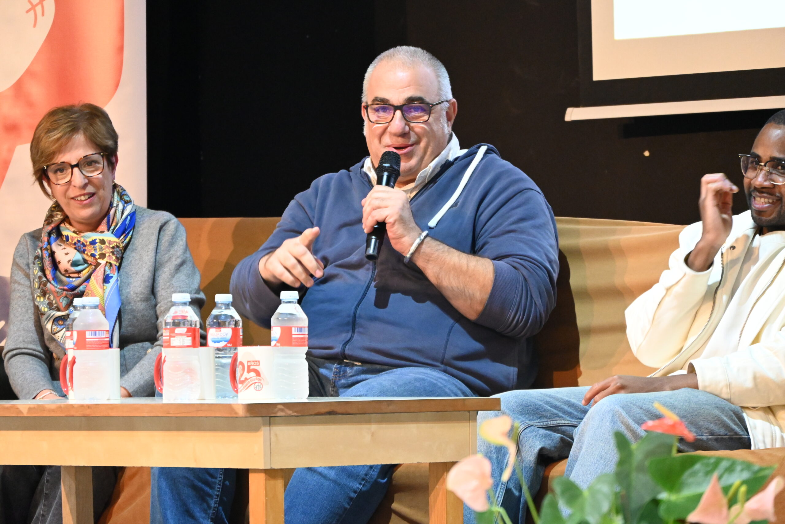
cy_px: 262
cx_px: 392
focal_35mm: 210
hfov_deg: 9.8
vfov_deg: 6.5
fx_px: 4579
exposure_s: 1/60
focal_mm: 140
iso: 5600
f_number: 6.3
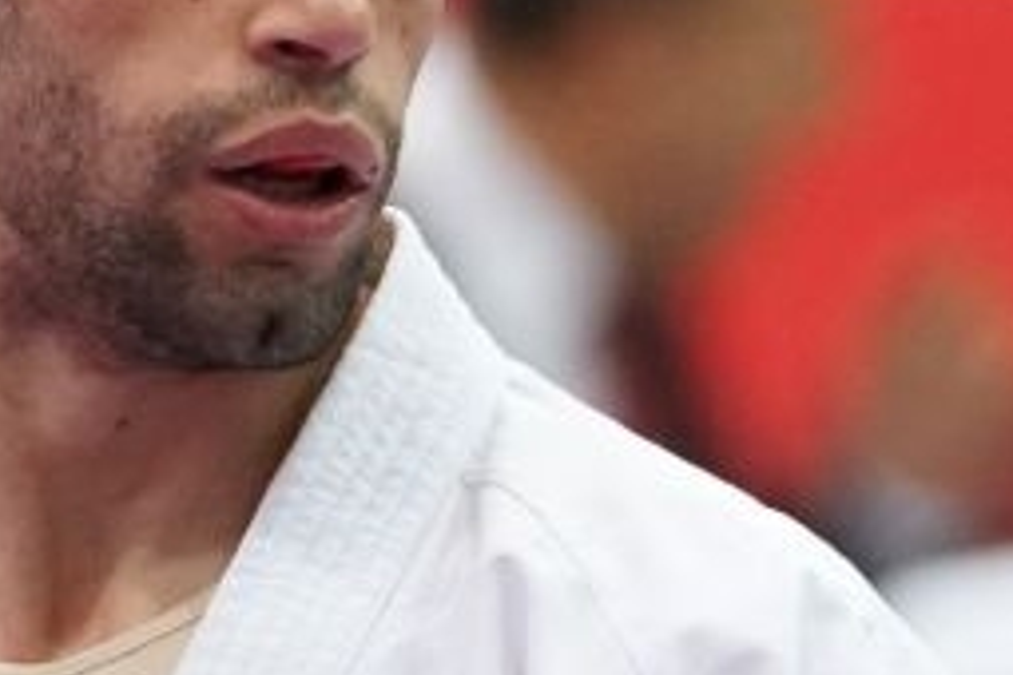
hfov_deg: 1.6
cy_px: 615
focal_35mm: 1276
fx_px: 35902
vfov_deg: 1.1
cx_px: 671
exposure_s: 1/1000
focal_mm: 181
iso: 5000
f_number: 2.8
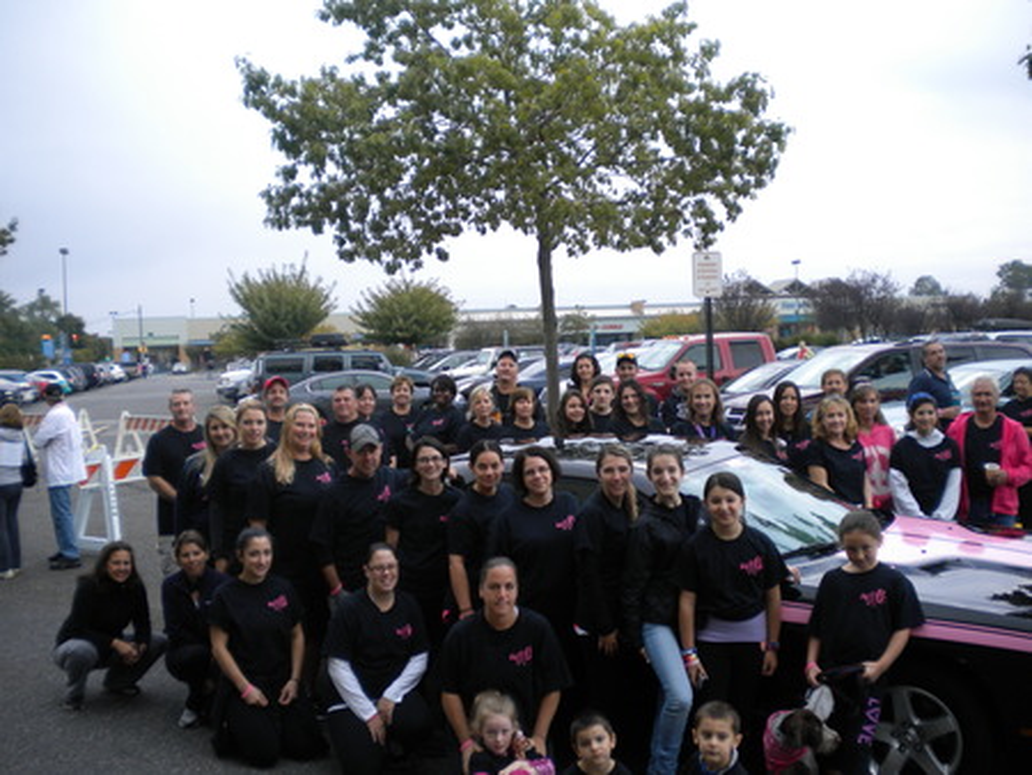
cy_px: 388
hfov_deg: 52.6
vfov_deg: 40.7
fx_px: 1044
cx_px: 516
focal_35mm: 35
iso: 80
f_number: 3.1
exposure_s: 1/114
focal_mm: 6.3
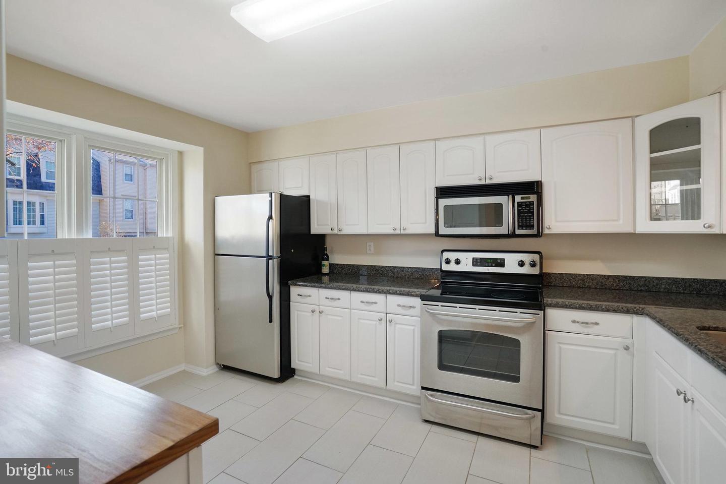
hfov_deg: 96.7
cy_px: 242
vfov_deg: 73.7
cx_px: 363
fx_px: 323
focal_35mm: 16
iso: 1250
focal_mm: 16
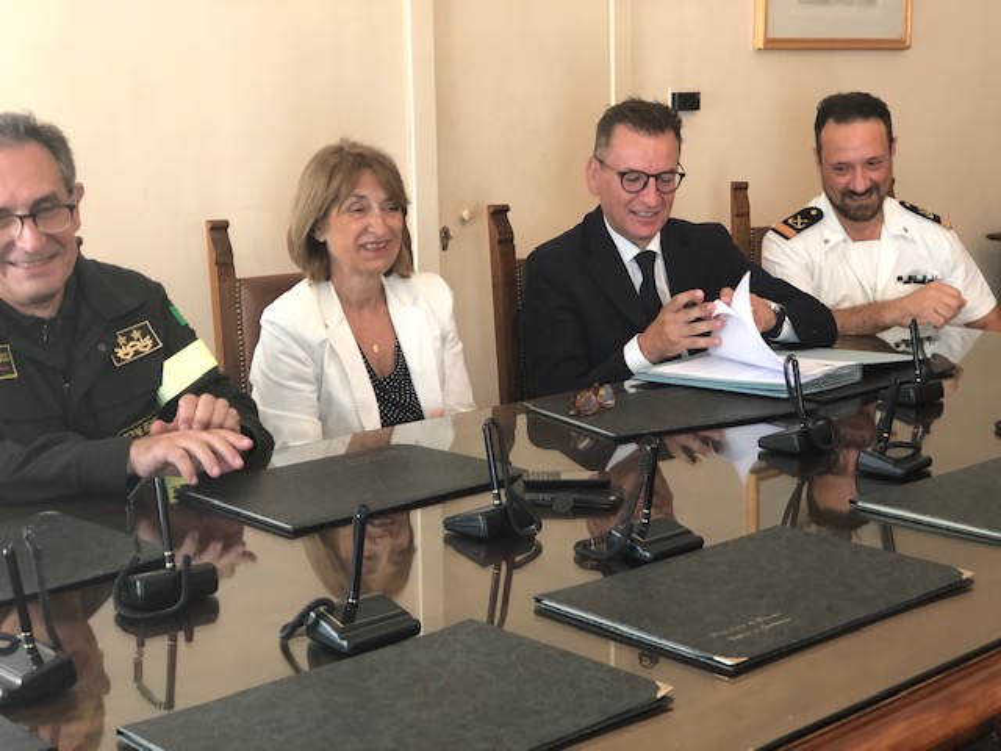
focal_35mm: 57
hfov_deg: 33.8
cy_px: 376
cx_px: 500
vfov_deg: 25.7
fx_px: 1648
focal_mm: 6.6
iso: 250
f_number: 2.8
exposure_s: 1/50
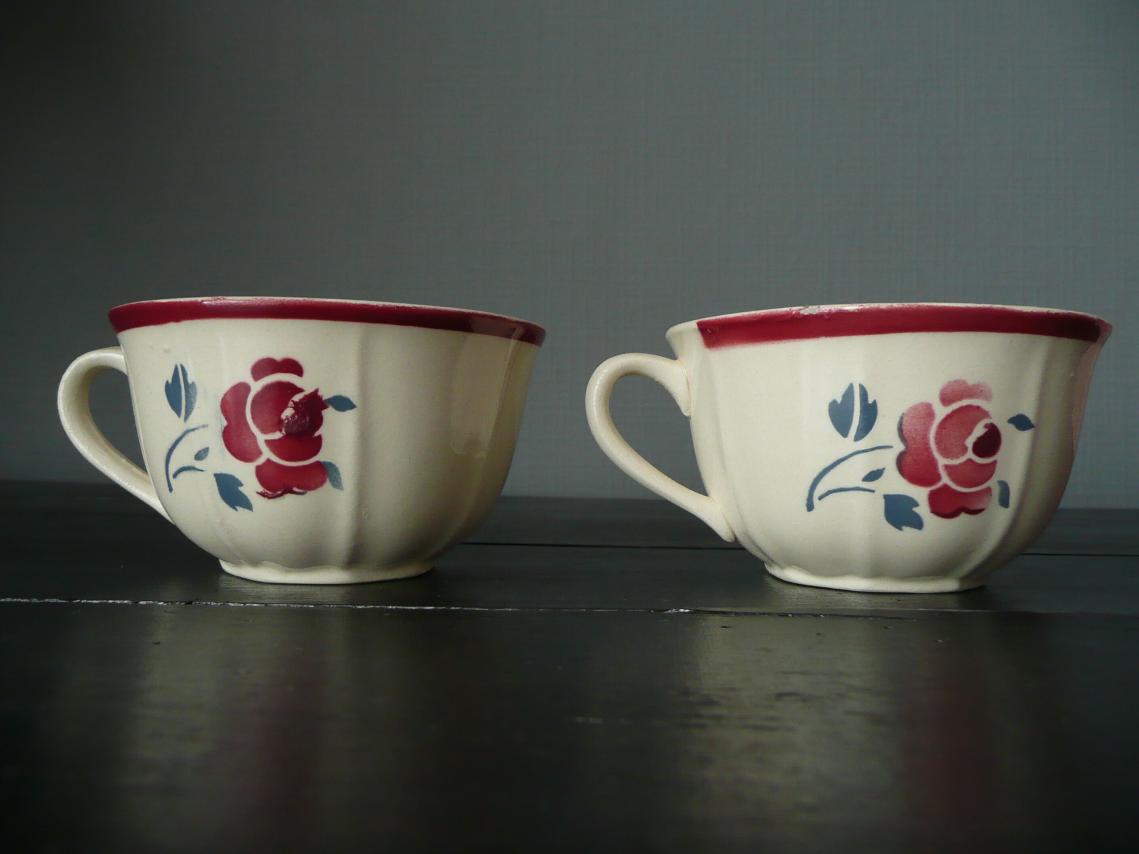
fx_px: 921
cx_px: 570
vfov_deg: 49.7
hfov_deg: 63.4
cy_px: 427
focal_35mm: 28
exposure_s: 1/8
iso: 200
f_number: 3.3
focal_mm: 4.6
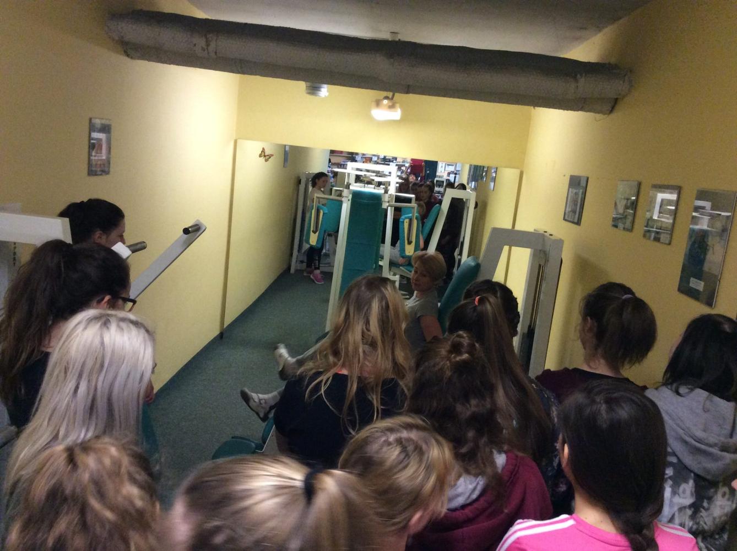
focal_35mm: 32
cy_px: 276
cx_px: 368
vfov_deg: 44.0
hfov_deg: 56.9
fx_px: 680
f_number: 2.4
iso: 200
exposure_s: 1/25
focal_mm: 3.3
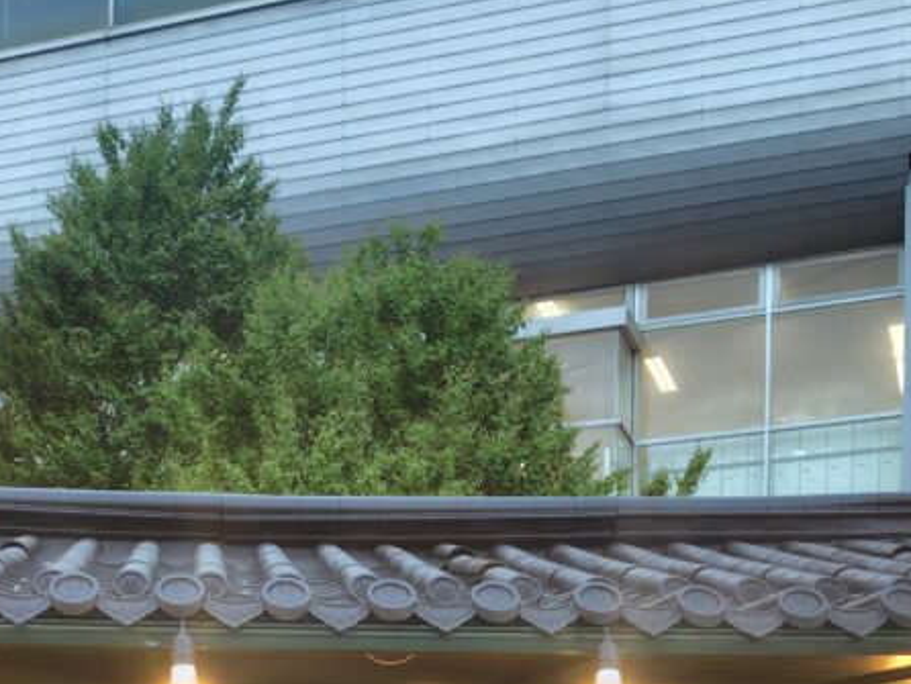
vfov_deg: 19.8
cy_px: 970
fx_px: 1738
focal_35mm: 66
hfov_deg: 29.2
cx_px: 308
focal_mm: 5.6
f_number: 1.9
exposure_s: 1/120
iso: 212
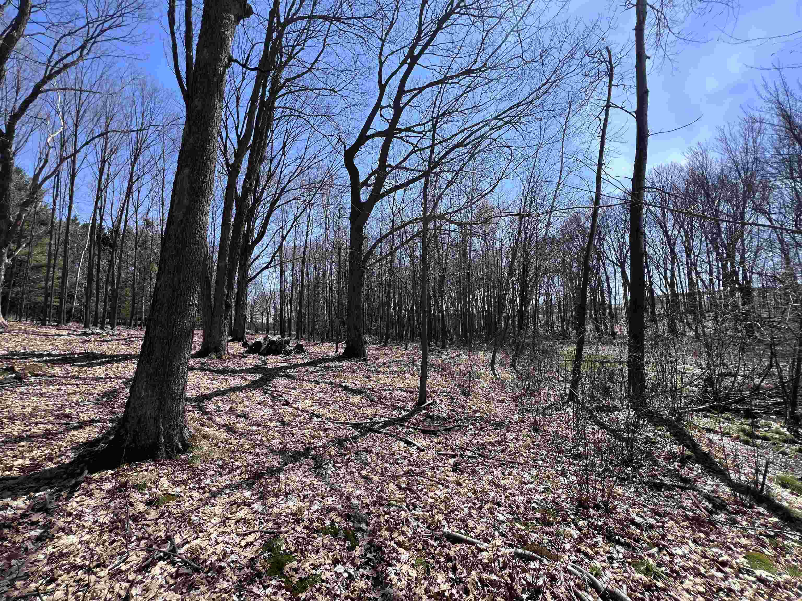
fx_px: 301
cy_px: 300
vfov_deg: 89.9
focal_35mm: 13
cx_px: 401
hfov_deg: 106.2
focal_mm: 1.57
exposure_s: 1/834
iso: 32
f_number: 1.8
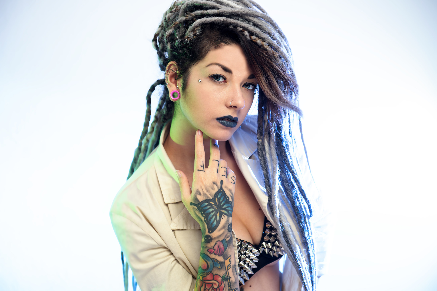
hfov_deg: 28.8
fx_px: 850
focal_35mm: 70
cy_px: 146
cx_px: 218
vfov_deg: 19.5
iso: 160
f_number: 4
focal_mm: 70
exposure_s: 1/125
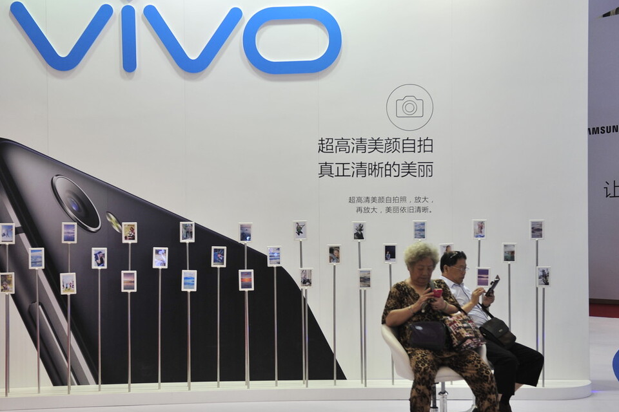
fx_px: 1032
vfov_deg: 22.6
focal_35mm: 60
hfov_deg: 33.3
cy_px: 227
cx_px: 253
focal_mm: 48
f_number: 3.5
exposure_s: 1/250
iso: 800
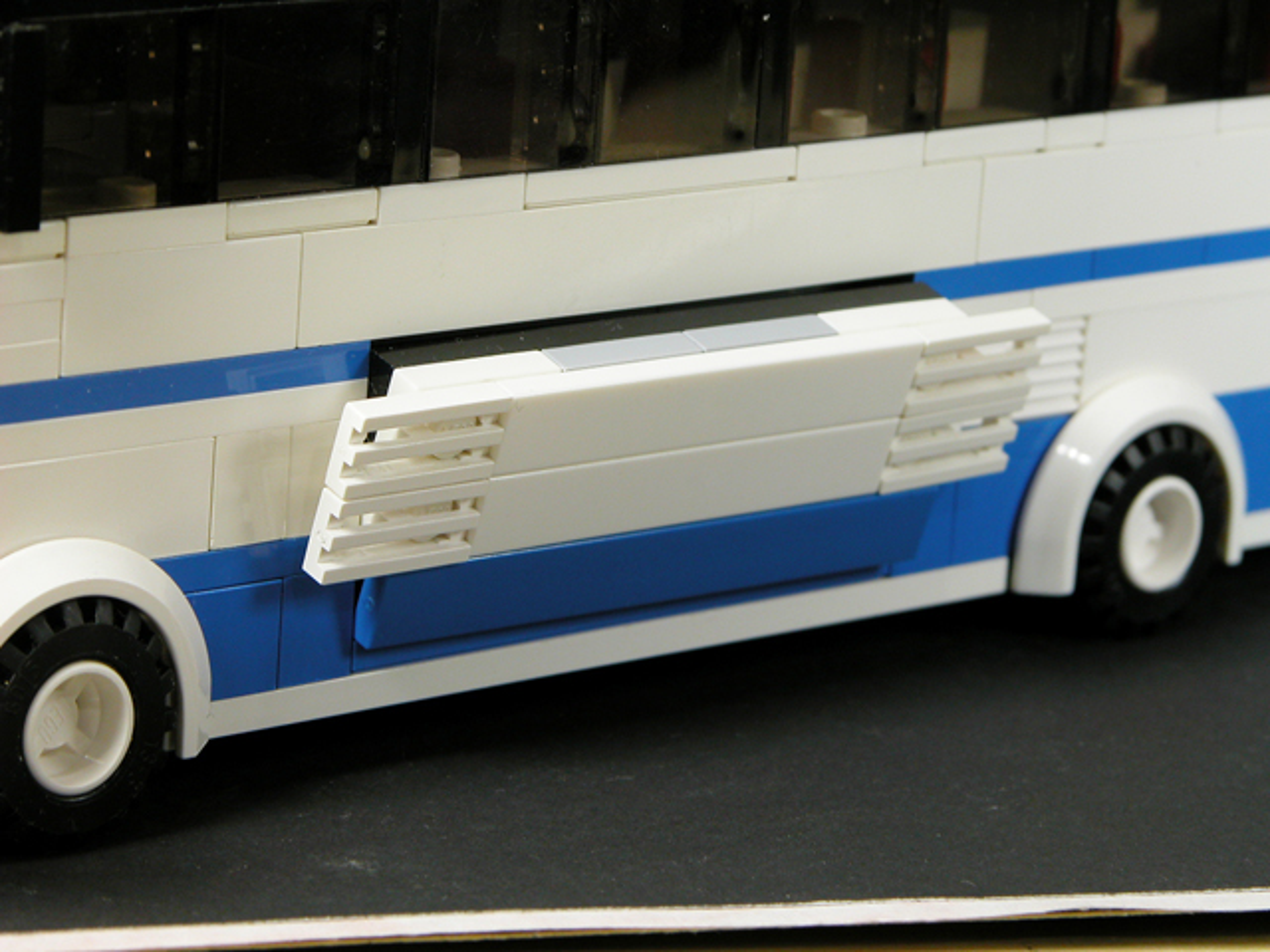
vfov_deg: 9.2
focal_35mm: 161
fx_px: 5907
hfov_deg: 12.3
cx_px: 635
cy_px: 476
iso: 100
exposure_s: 1/8
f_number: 6.2
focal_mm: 41.1
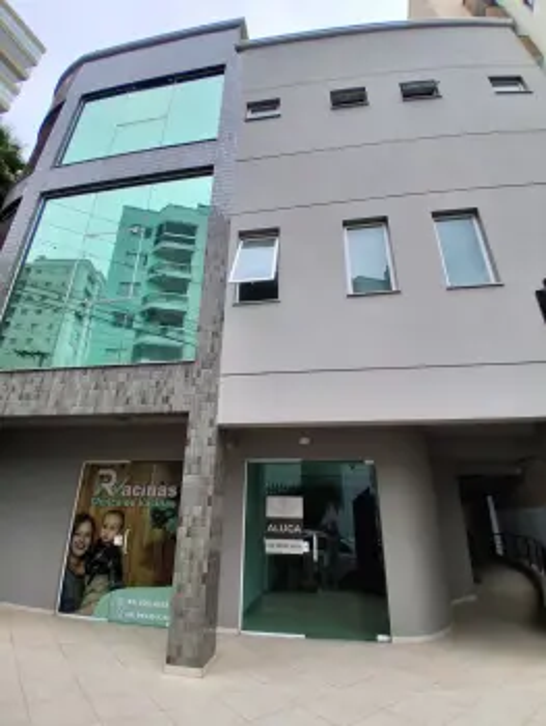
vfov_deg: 91.0
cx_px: 273
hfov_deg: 74.8
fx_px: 357
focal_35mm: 17
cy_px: 363
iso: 50
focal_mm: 1.4
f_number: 2.2
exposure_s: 1/168
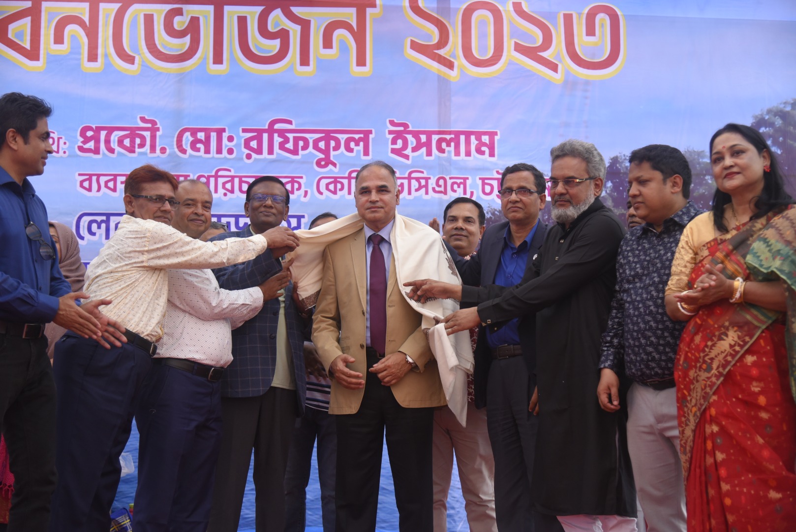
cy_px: 266
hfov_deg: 36.2
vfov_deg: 24.6
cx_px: 398
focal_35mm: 55
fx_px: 1216
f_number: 4
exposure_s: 1/200
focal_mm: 55
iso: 1250
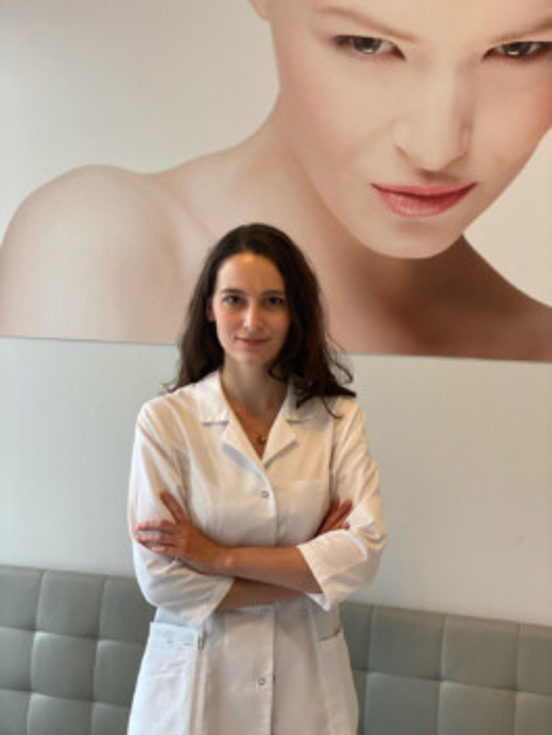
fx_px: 1105
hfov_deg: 28.0
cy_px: 368
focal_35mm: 52
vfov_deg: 36.8
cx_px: 276
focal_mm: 6
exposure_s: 1/100
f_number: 2
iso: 160
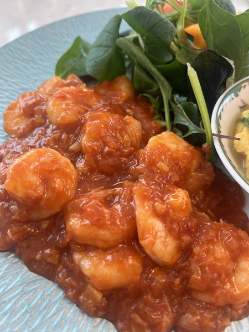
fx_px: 249
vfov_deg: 67.3
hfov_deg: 53.1
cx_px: 124
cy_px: 166
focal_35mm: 26
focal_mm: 5.7
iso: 80
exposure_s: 1/50
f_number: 1.5
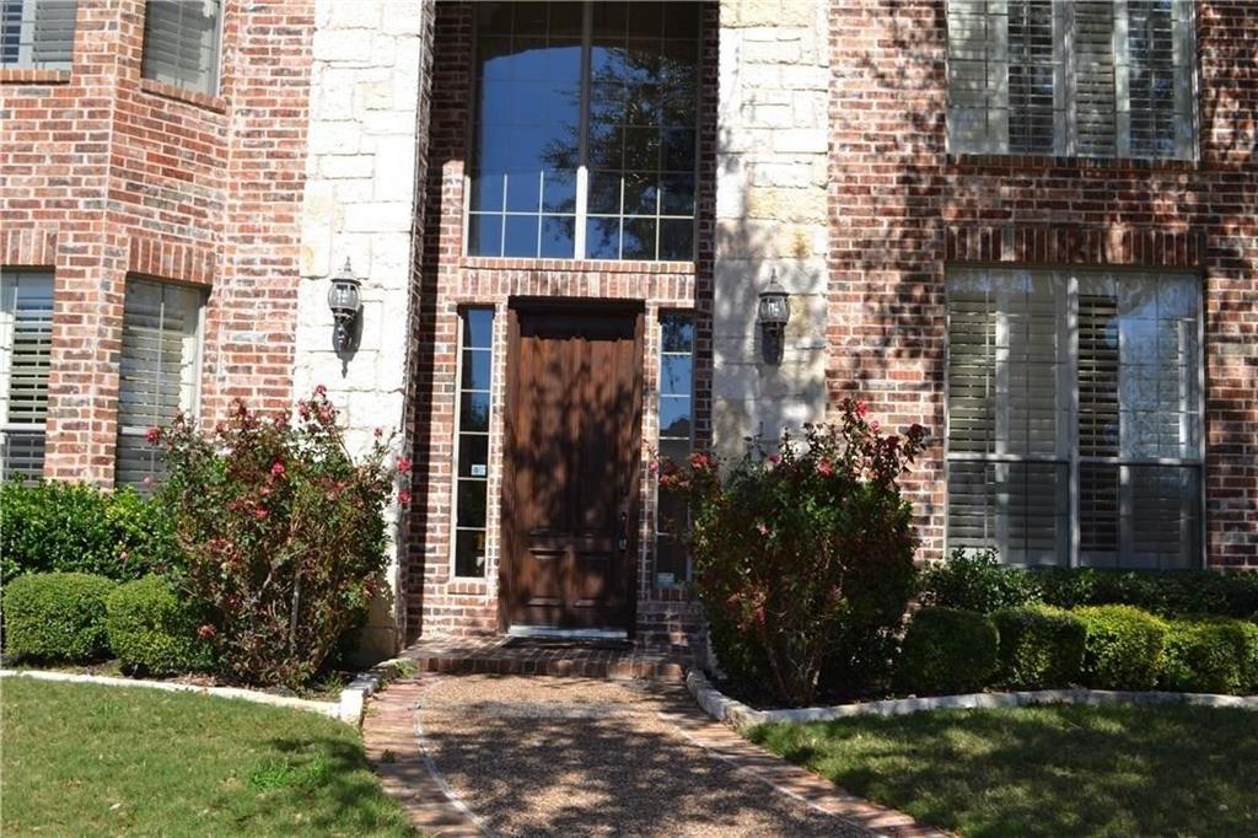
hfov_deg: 53.1
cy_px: 419
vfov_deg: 36.8
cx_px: 629
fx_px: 1258
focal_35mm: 36
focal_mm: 24
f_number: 9
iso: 100
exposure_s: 1/200
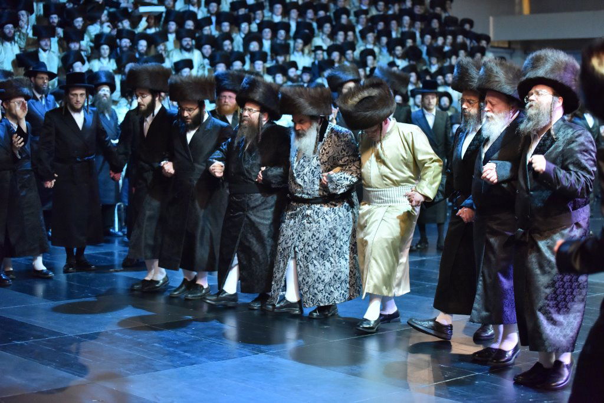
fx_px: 1175
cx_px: 302
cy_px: 202
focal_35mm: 70
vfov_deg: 19.5
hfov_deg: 28.8
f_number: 2.8
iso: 4000
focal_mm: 70
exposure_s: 1/160
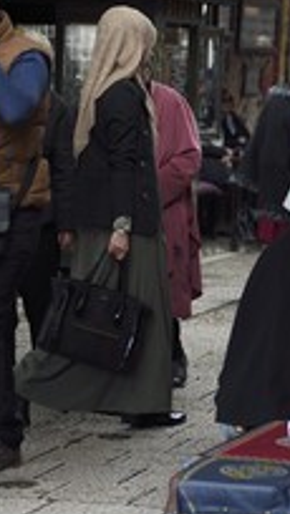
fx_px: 1529
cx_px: 216
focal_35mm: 112
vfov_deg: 19.1
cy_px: 219
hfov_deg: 10.8
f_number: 2.8
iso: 200
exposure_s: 1/250
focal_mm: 52
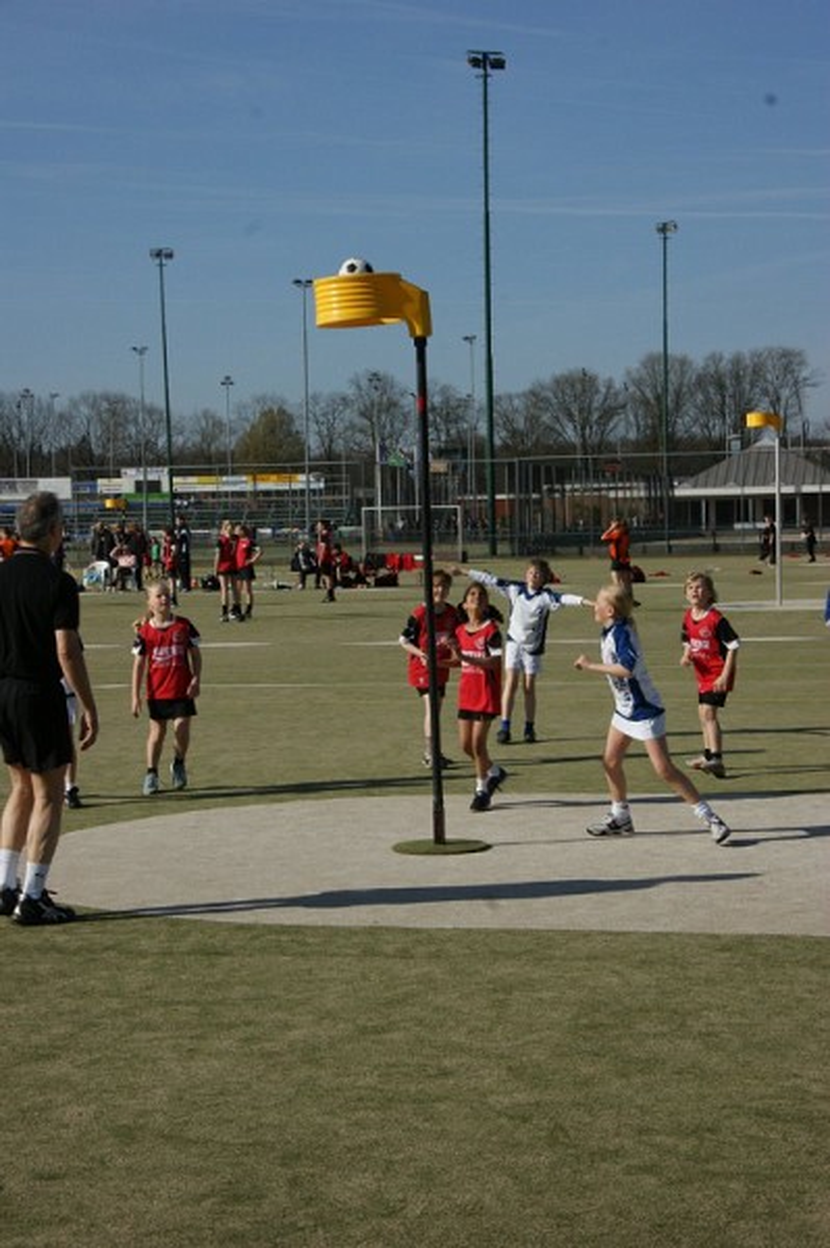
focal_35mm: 68
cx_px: 415
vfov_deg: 29.9
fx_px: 2338
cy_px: 624
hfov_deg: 20.1
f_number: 14
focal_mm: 45
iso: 200
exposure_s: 1/320
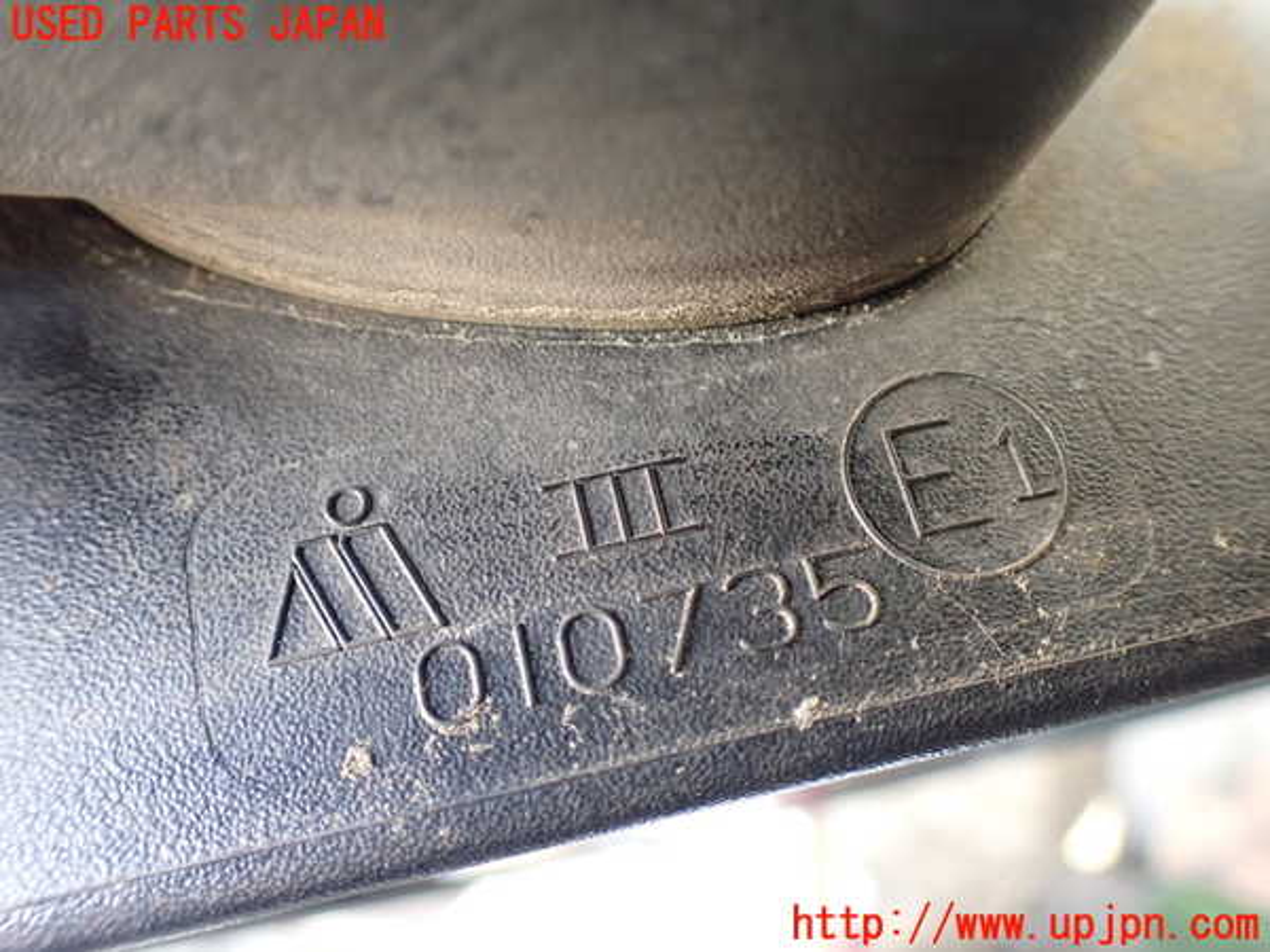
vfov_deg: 46.8
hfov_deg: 60.0
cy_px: 476
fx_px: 1101
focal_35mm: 30
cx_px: 635
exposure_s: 1/60
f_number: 2.3
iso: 800
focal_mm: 5.4
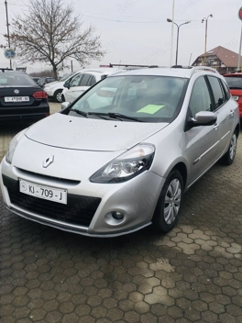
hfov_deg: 42.9
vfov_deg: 55.3
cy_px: 147
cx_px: 123
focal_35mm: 33
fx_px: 308
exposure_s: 1/693
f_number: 2.2
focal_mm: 4.15
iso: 25
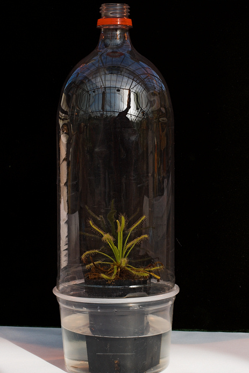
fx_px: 840
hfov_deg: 16.9
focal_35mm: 81
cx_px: 118
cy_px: 194
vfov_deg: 25.1
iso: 200
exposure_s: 1/15
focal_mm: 50
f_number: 27
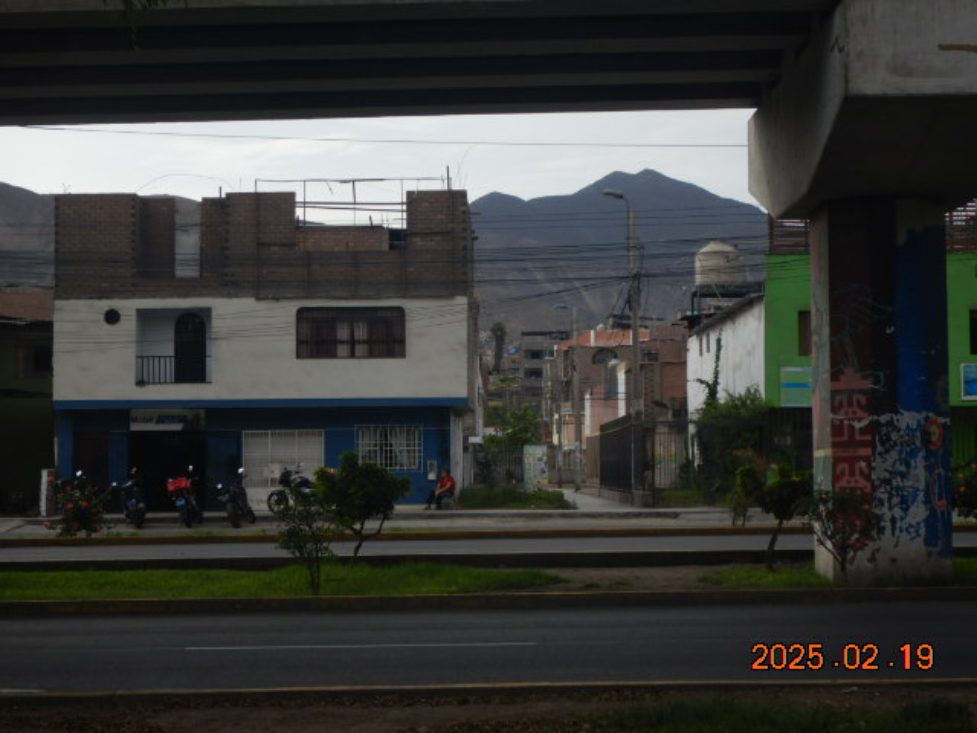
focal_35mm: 67
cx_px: 488
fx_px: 1891
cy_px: 366
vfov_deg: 21.9
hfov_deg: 29.0
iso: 125
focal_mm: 12
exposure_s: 1/640
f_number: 4.5
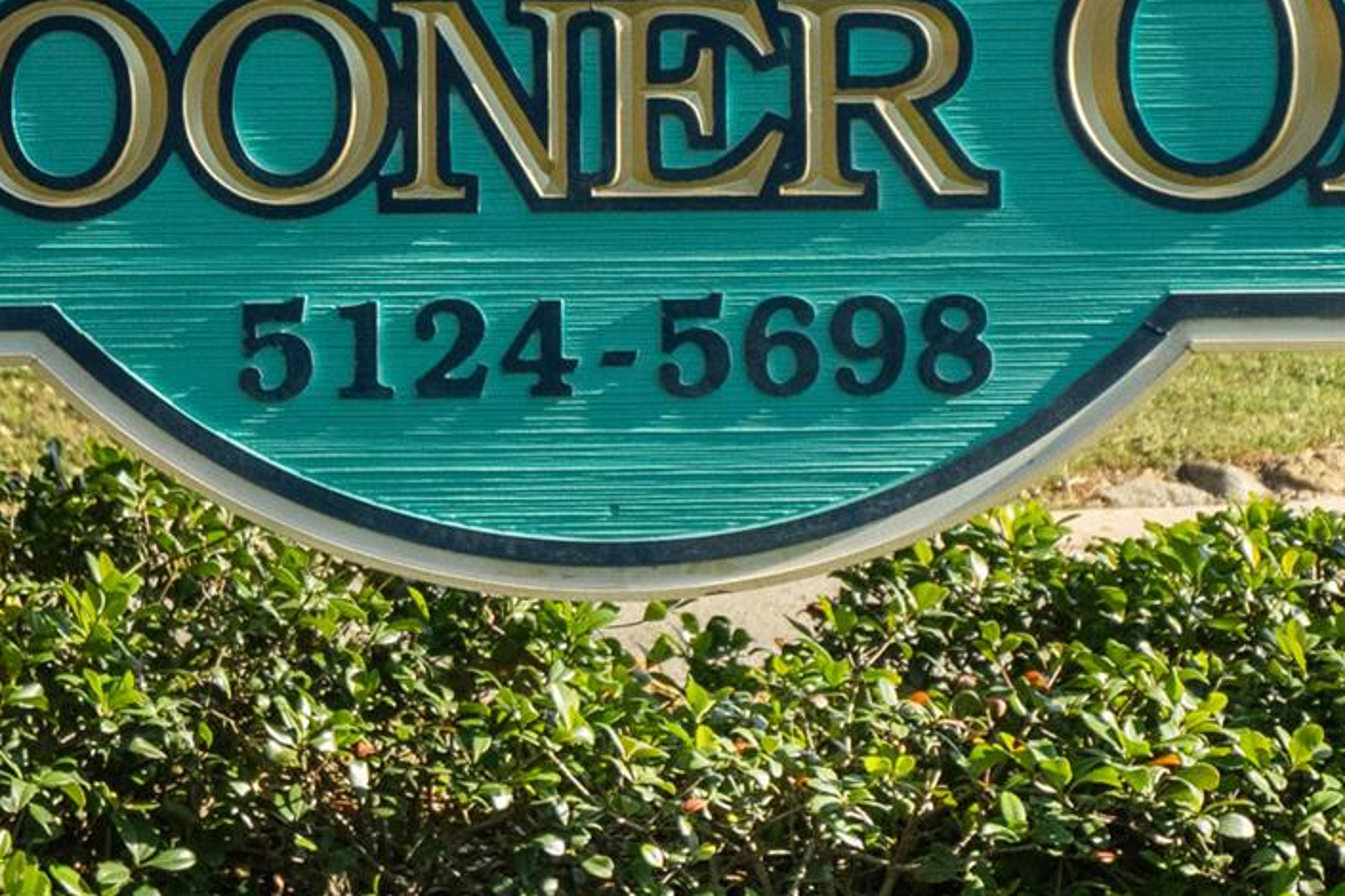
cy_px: -68
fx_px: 3474
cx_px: 605
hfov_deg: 21.9
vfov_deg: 14.4
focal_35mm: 93
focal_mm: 32
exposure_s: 1/5000
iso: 2000
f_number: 4
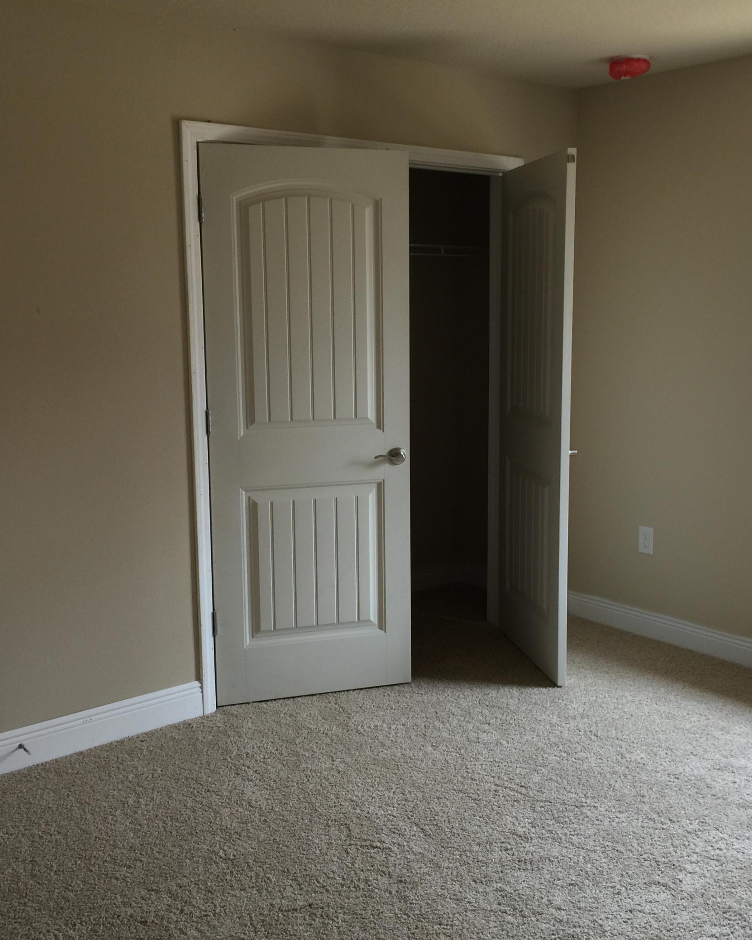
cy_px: 469
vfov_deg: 47.9
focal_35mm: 38
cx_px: 408
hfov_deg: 39.1
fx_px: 1057
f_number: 2.2
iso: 32
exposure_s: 1/15
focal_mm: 4.15
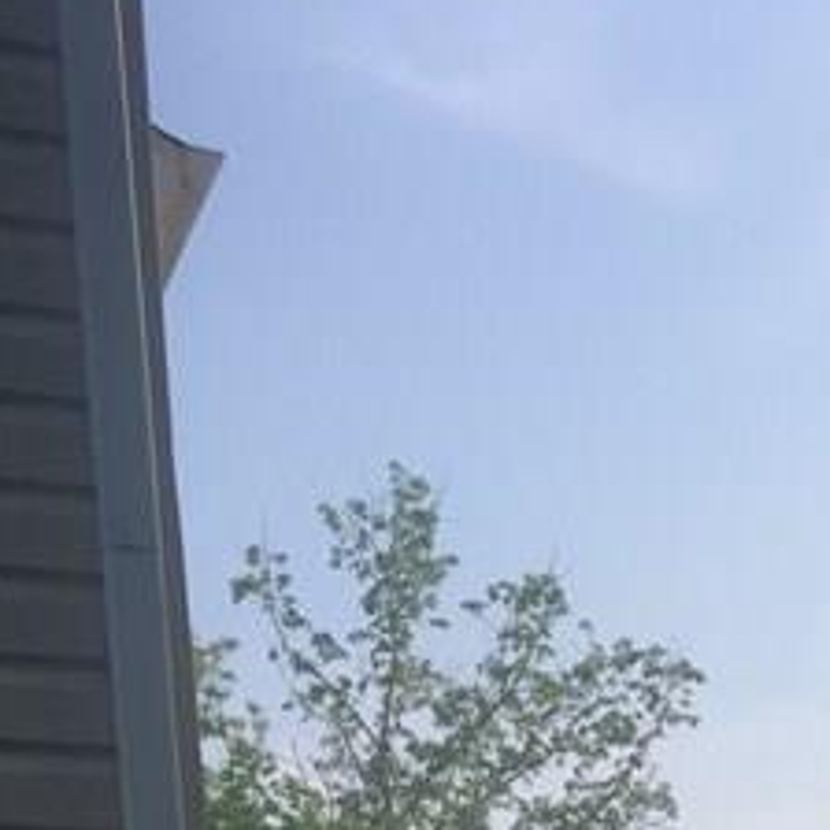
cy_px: 1790
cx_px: 1408
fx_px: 3174
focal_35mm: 117
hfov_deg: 13.6
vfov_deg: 12.6
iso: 32
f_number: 2.2
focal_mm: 4.15
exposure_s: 1/807
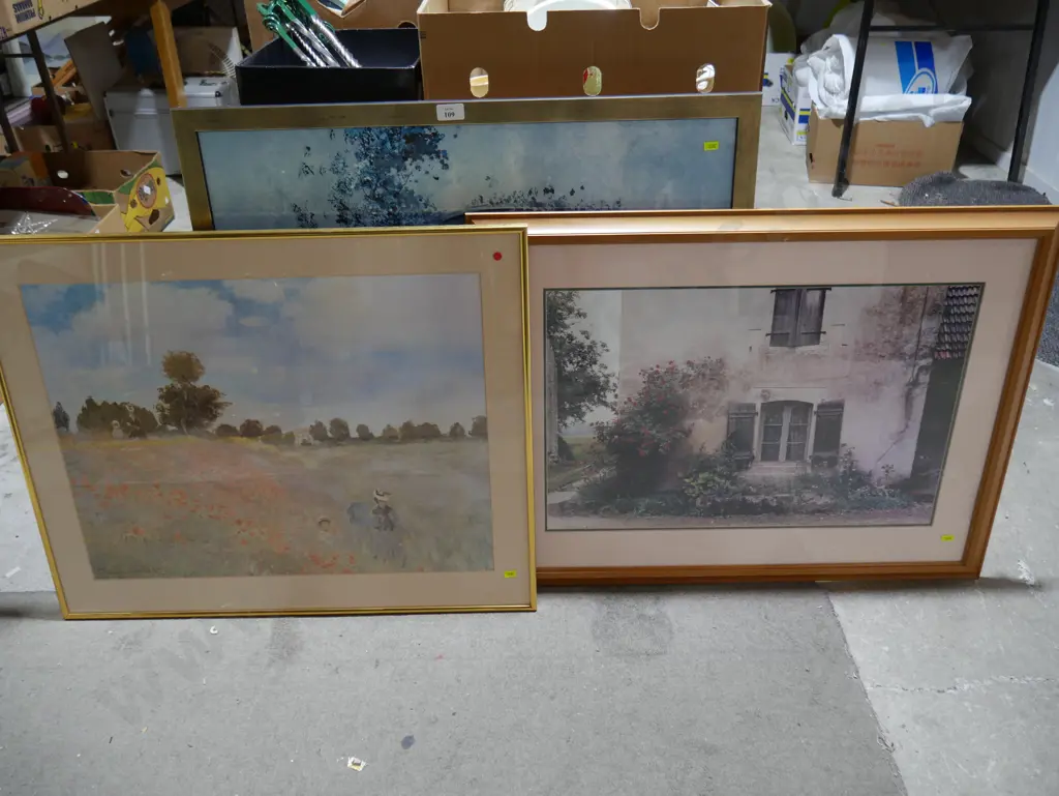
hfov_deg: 63.4
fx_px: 857
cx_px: 530
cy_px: 398
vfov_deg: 49.8
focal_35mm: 28
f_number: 3.5
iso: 400
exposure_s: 1/60
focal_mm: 14
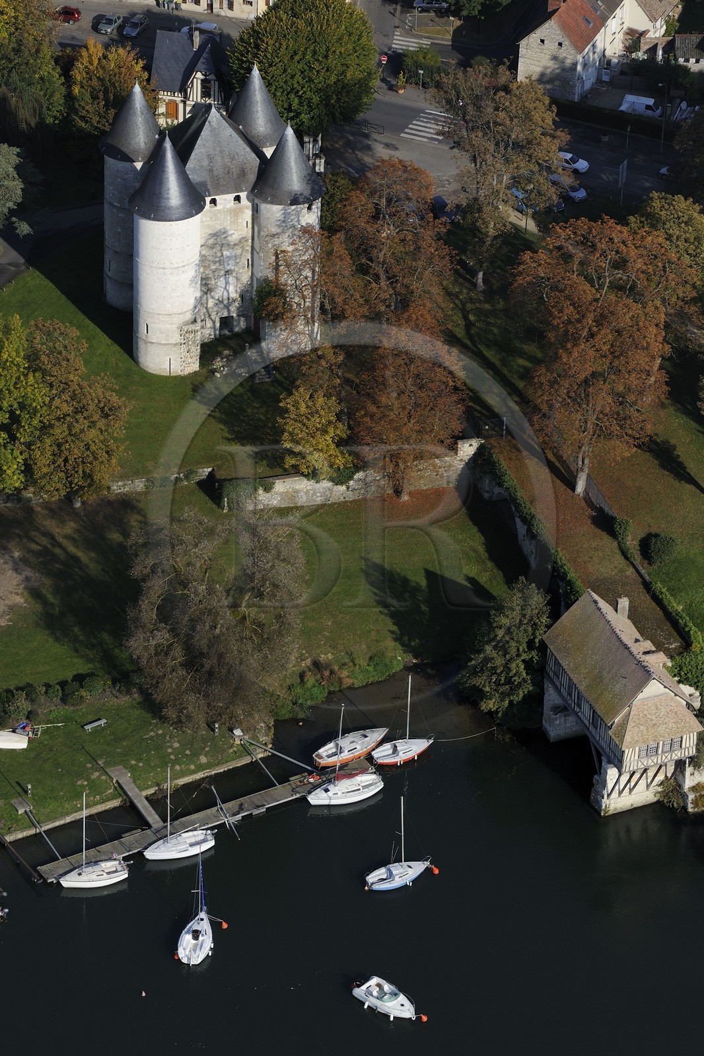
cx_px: 352
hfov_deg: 12.2
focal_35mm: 112
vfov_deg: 18.3
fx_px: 3286
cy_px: 528
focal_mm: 112
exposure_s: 1/1000
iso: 400
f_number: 9
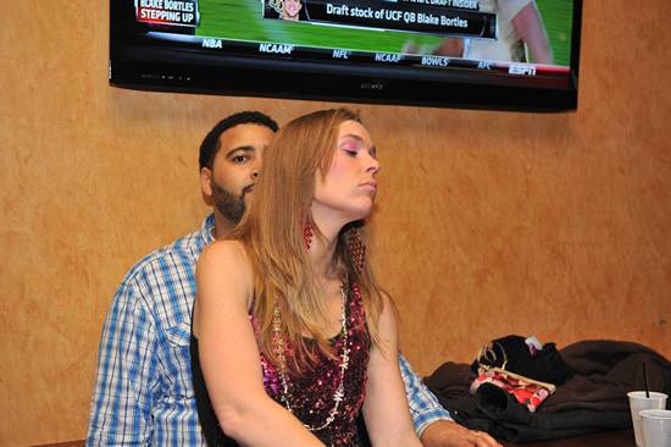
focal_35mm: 56
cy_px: 224
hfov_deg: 35.7
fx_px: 1043
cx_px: 336
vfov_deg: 24.2
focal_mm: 56
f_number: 4.5
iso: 1600
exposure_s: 1/100
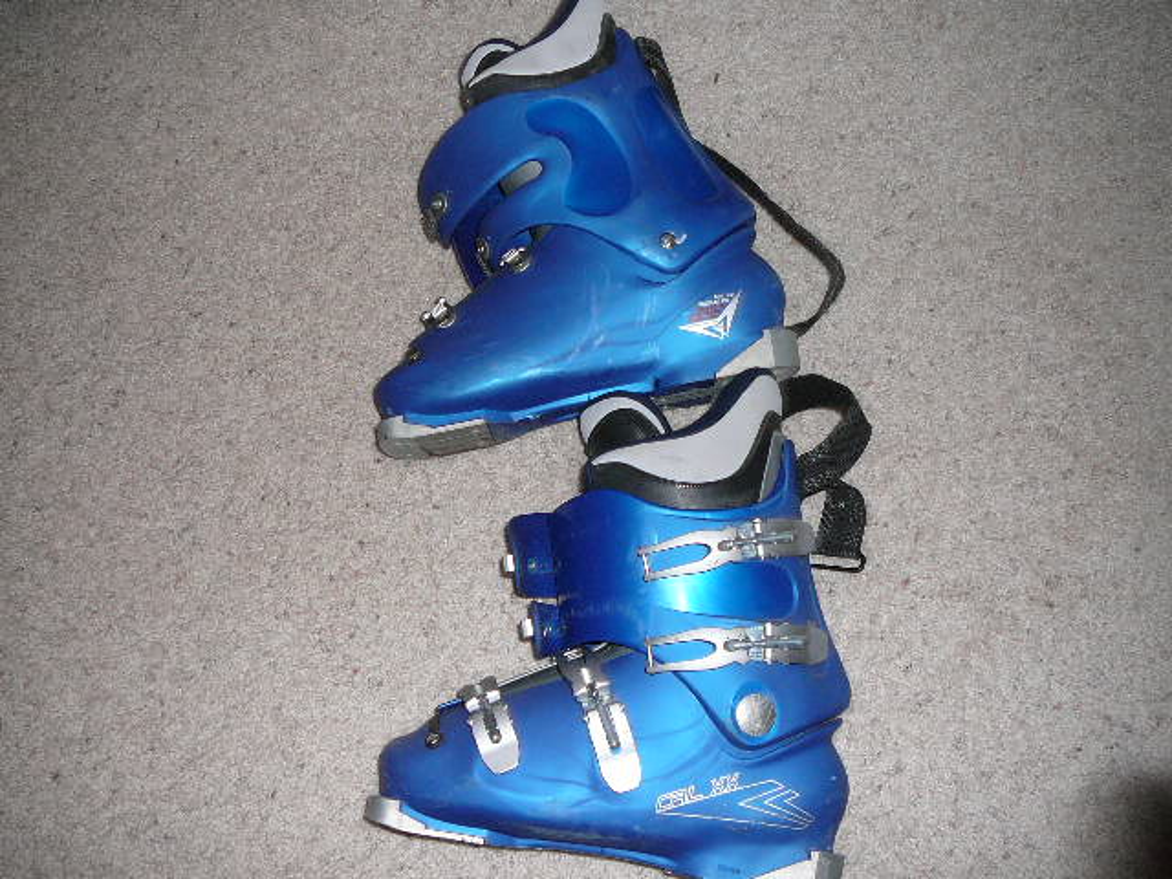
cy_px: 440
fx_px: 1185
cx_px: 586
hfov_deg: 52.6
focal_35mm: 35
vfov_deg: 40.7
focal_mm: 5.2
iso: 100
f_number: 2.8
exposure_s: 1/30
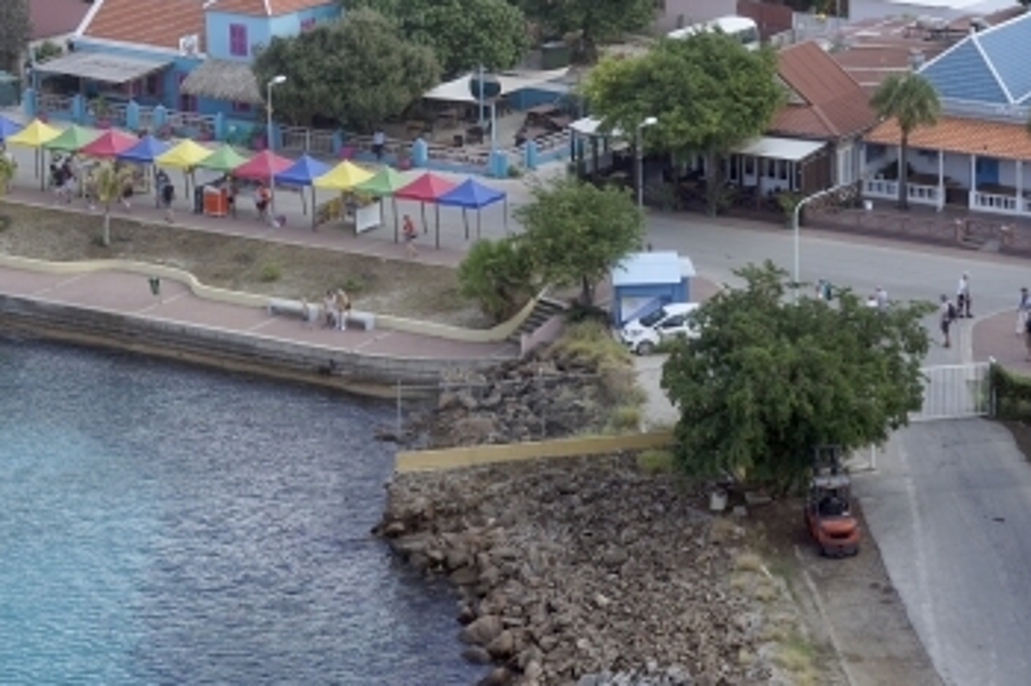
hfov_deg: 17.1
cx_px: 504
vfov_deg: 11.4
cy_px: 165
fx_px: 3435
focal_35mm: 120
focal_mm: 70
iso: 100
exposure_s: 1/320
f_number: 5.6
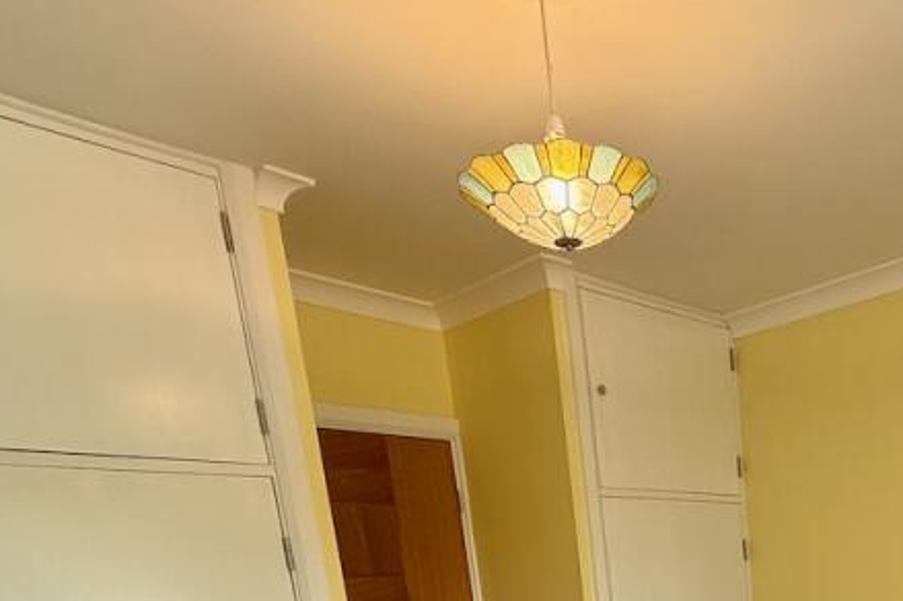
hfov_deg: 50.0
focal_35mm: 34
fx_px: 852
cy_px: 782
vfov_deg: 30.5
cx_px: 802
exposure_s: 1/100
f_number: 2.2
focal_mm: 2.22
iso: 80
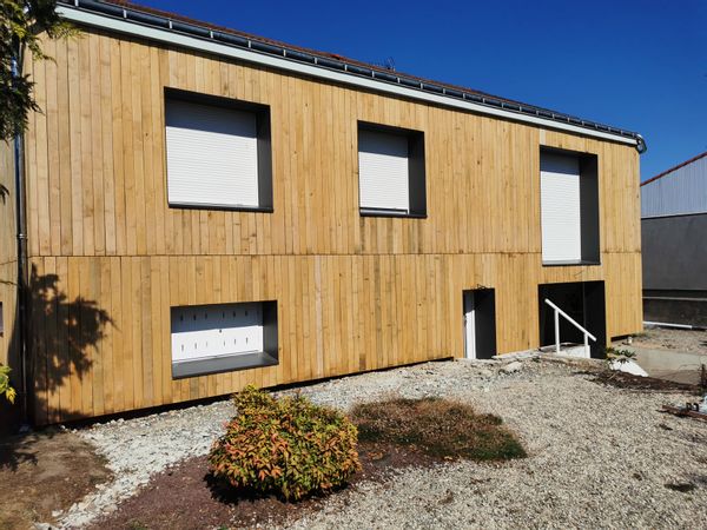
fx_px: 551
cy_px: 265
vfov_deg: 51.4
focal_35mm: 27
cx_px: 354
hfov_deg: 65.3
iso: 50
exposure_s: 1/9259
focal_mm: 5.58
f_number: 1.8
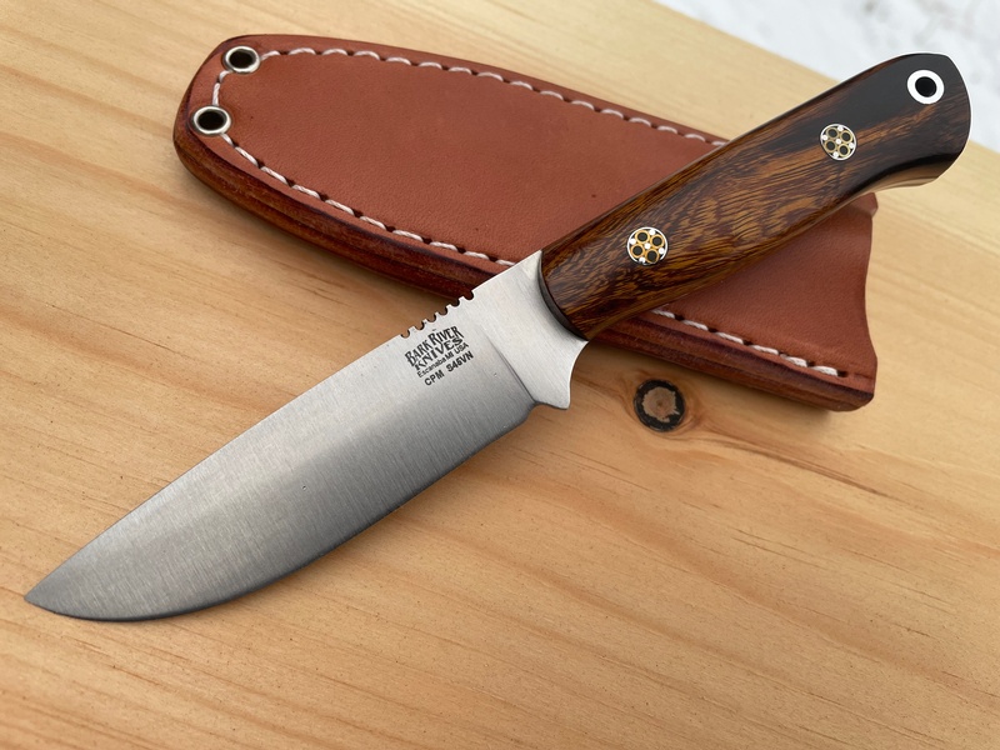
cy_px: 375
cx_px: 500
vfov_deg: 53.1
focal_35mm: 26
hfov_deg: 67.3
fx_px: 751
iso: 32
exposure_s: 1/300
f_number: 1.6
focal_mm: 4.2
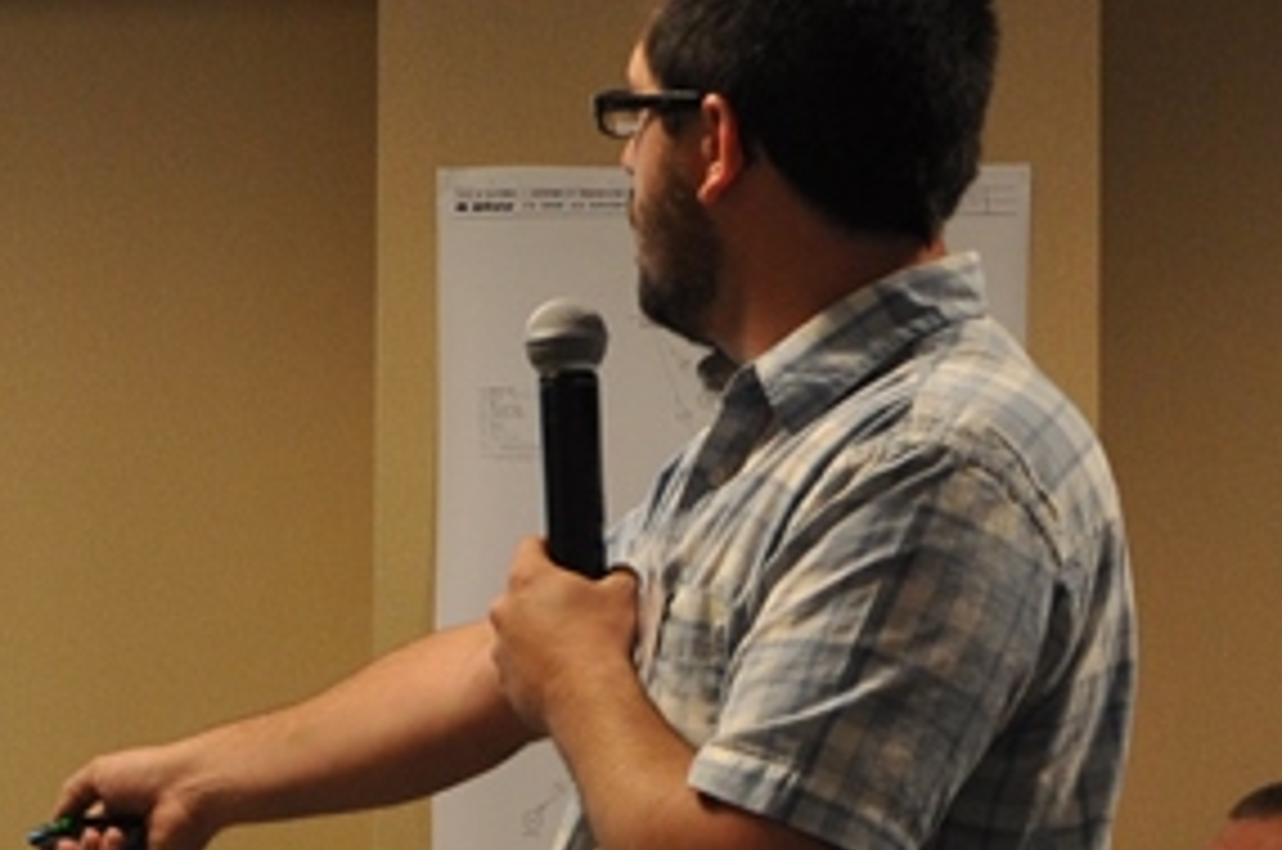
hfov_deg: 13.1
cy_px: 814
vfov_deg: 9.0
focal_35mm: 151
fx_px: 5368
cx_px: -423
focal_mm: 28
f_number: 4
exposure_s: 1/30
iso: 560
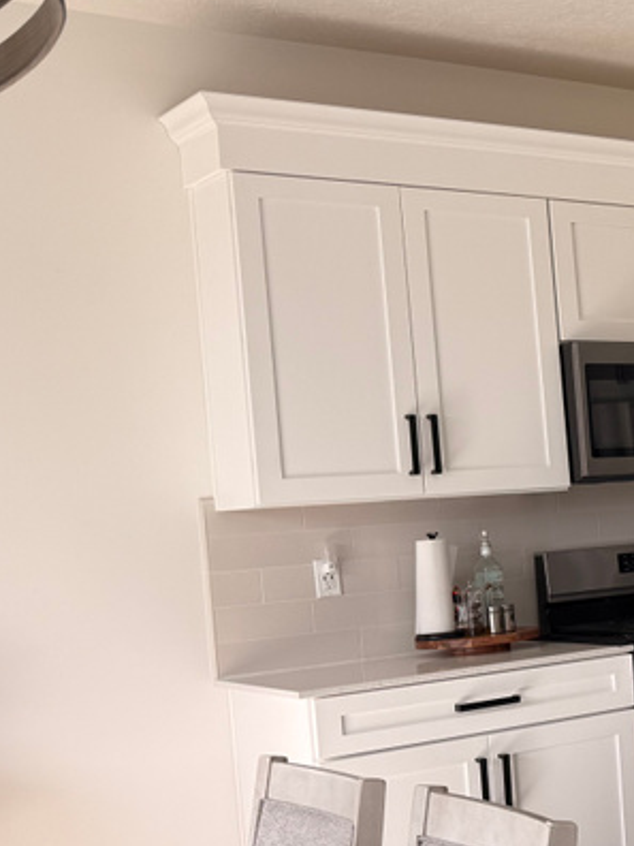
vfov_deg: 31.1
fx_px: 1514
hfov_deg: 19.2
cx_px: 1067
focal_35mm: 62
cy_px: 513
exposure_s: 1/722
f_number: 1.78
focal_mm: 6.76
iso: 80
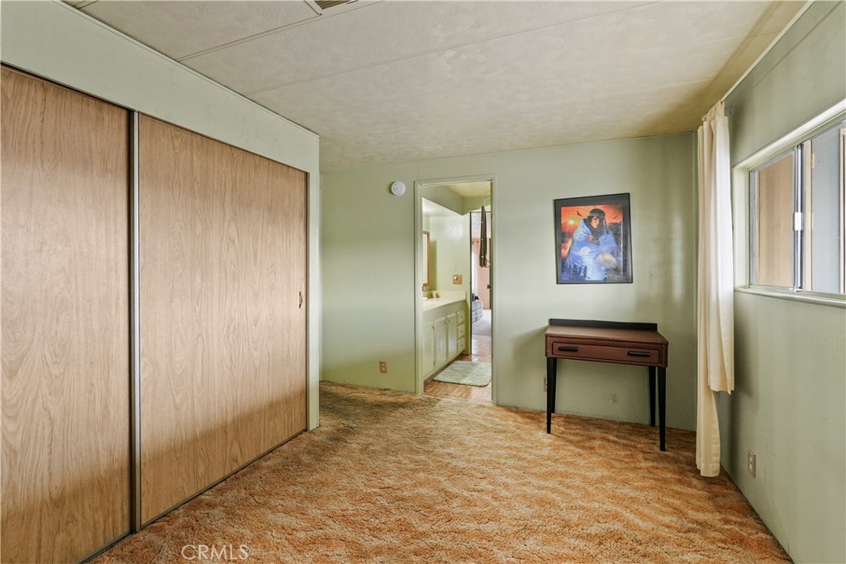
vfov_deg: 73.8
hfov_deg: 96.7
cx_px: 423
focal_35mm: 16
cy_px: 282
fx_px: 376
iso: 2500
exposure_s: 1/15
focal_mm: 16
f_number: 10
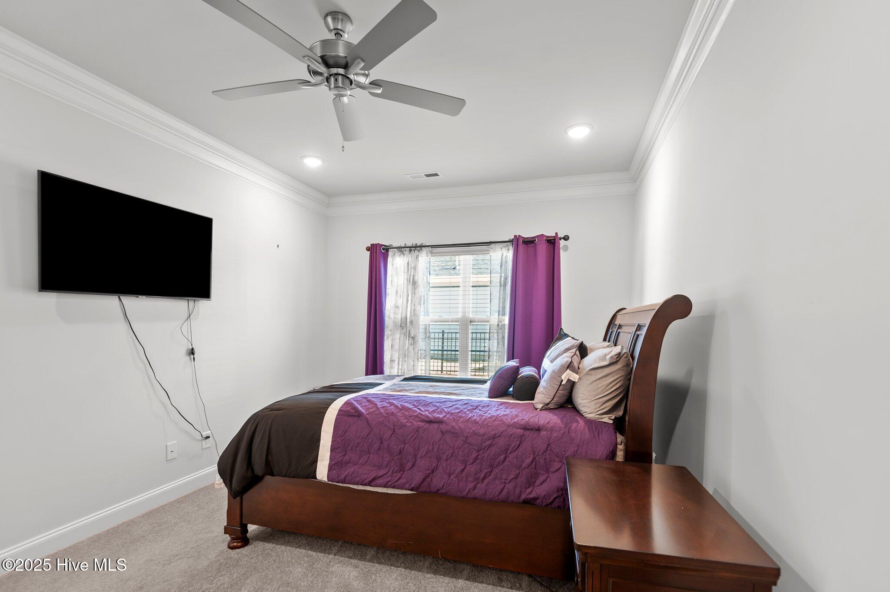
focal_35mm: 16
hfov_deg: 96.8
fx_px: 395
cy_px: 296
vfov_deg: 73.7
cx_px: 445
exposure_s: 1/15
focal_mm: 16
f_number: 4
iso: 400
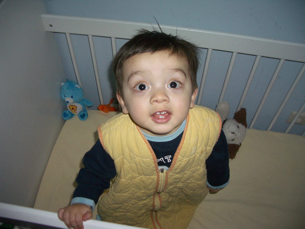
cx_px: 152
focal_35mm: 35
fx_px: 308
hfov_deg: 52.6
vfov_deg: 40.7
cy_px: 114
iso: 100
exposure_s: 1/60
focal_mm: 5.8
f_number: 2.6
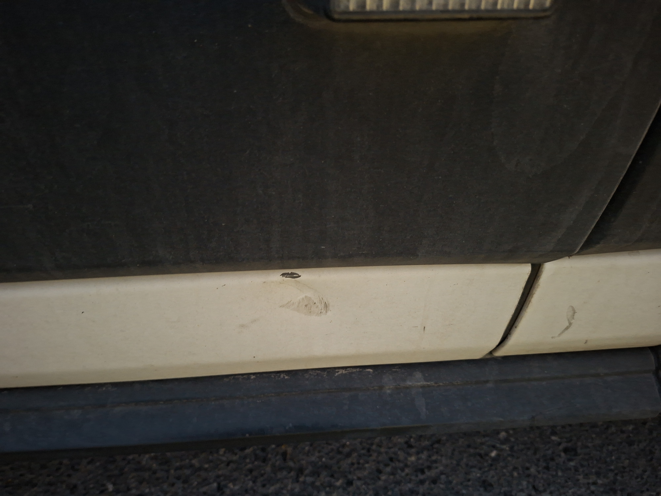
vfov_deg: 58.9
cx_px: 330
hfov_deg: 73.9
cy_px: 248
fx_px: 439
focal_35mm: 23
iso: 1250
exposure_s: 1/10
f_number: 1.8
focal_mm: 5.54
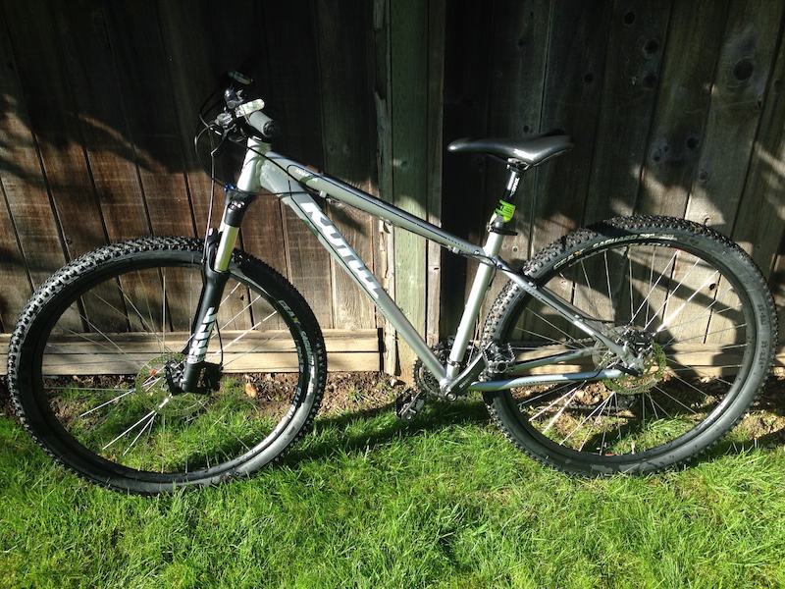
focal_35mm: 33
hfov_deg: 55.4
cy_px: 294
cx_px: 392
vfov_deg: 42.9
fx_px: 748
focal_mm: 4.12
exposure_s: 1/411
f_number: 2.4
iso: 50
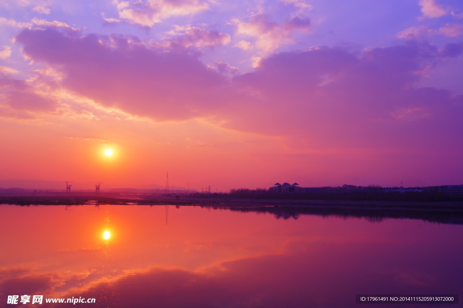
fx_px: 462
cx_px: 232
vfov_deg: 36.8
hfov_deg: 53.2
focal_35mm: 36
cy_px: 154
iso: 100
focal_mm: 24
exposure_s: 1/200
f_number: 9
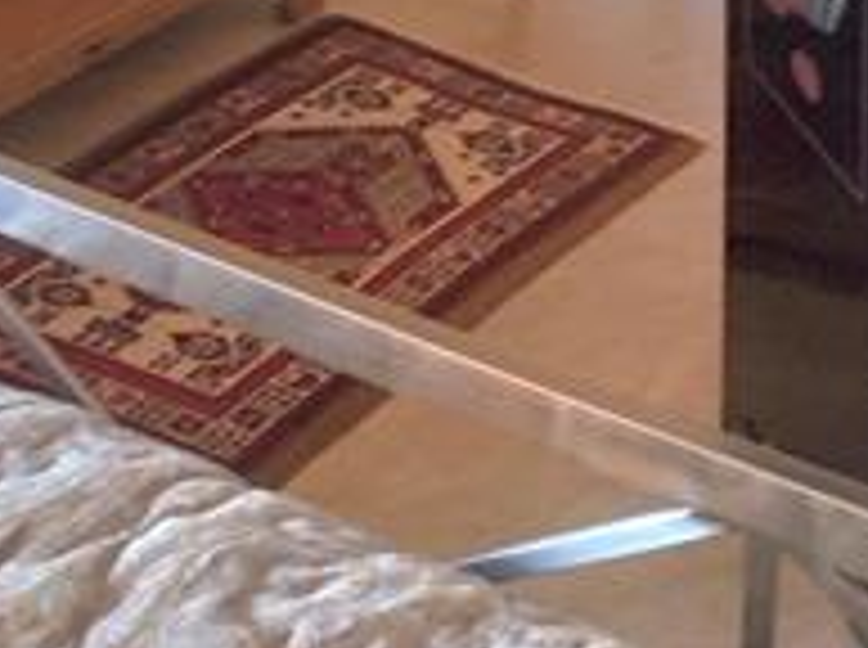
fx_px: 2703
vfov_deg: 12.3
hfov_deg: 18.2
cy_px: -580
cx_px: 396
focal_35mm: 108
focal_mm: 4.25
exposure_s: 1/60
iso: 250
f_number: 1.8
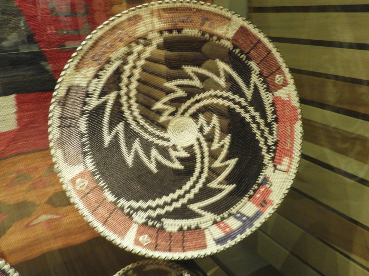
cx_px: 184
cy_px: 138
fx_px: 320
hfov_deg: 60.0
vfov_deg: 46.8
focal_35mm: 30
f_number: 3.5
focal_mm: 5.4
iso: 800
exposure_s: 1/1.6
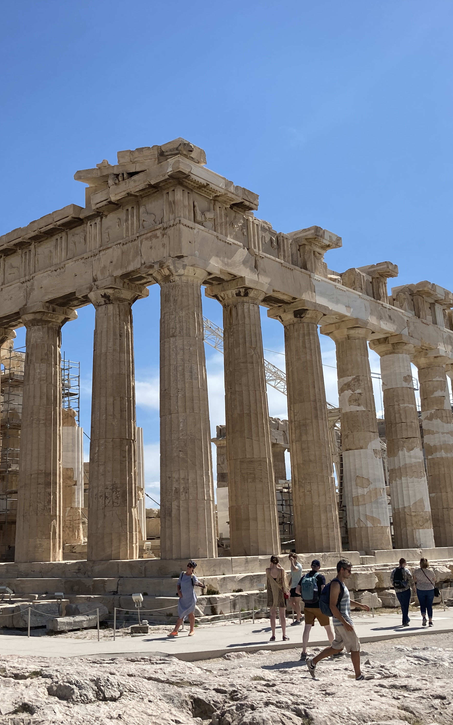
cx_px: 193
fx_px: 790
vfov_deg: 49.3
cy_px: 361
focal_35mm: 40
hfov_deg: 31.9
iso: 25
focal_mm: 3.99
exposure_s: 1/3472
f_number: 1.8
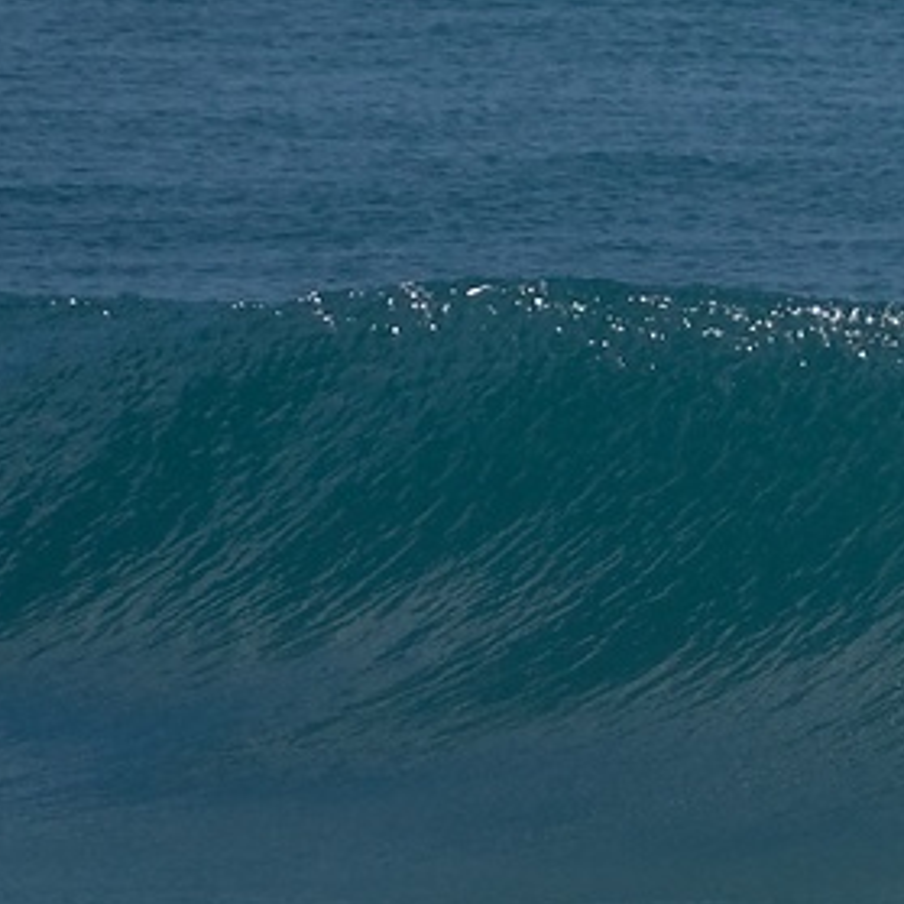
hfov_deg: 0.7
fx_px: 76110
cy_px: 1064
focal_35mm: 2576
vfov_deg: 0.7
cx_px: 1607
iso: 200
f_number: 7.1
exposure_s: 1/2000
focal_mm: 352
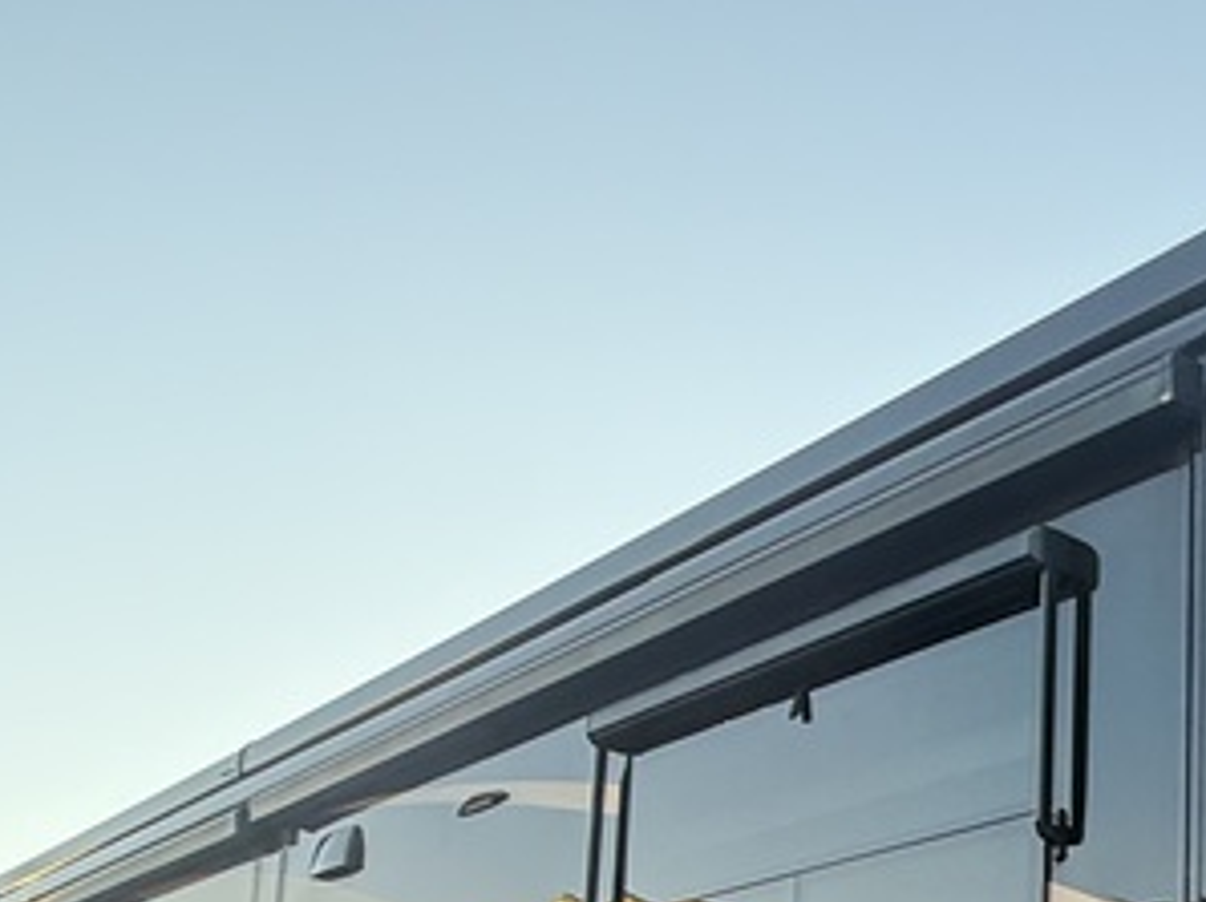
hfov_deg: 34.0
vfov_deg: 27.6
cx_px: 1388
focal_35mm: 47
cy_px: 1040
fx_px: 1636
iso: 64
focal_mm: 2.22
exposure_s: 1/146
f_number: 2.2
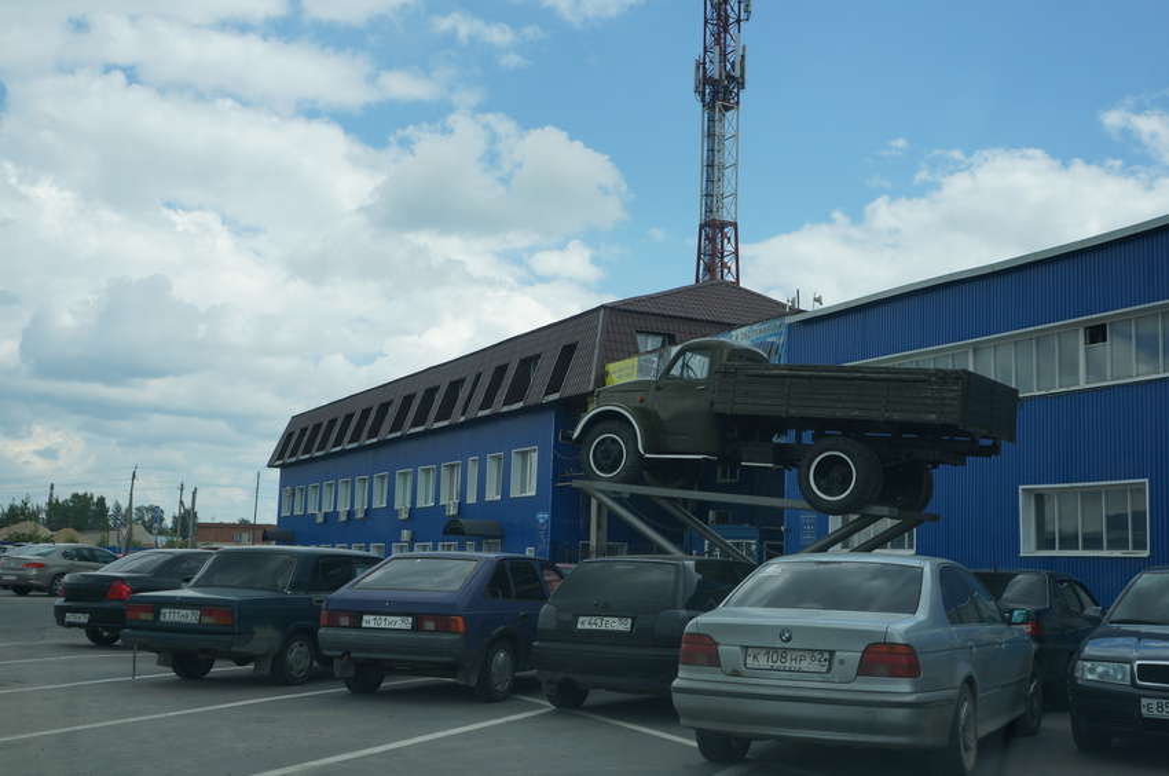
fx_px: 1264
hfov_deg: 49.6
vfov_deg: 34.1
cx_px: 584
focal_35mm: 39
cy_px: 388
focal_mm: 26
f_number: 9
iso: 100
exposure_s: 1/160
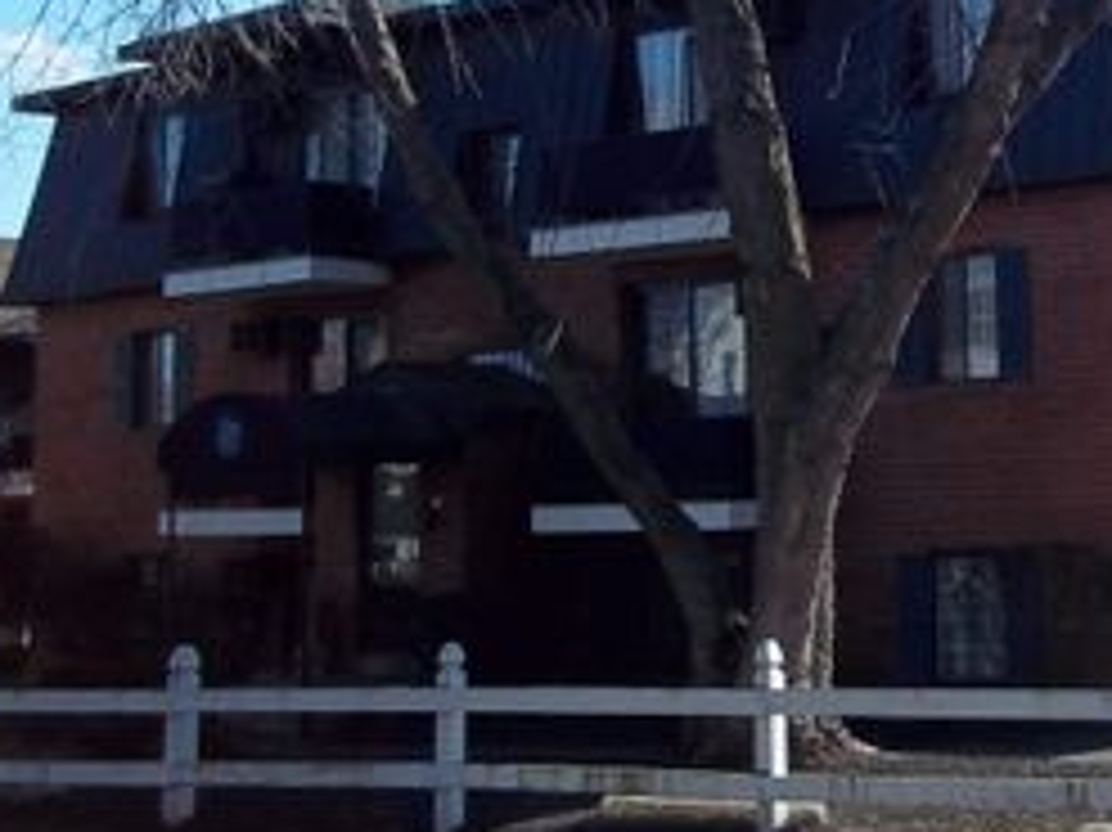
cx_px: 1067
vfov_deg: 19.8
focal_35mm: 73
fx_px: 2344
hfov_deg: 25.6
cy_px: 115
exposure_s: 1/125
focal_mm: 6.5
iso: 80
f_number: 8
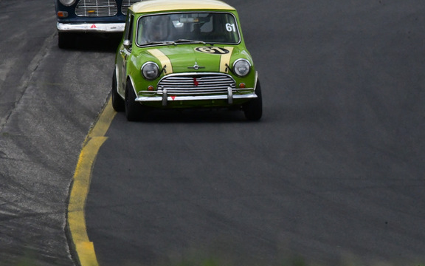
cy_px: 90
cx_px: 277
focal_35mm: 1062
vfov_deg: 1.2
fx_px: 12301
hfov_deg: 2.0
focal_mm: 500
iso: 5000
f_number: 32
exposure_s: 1/640
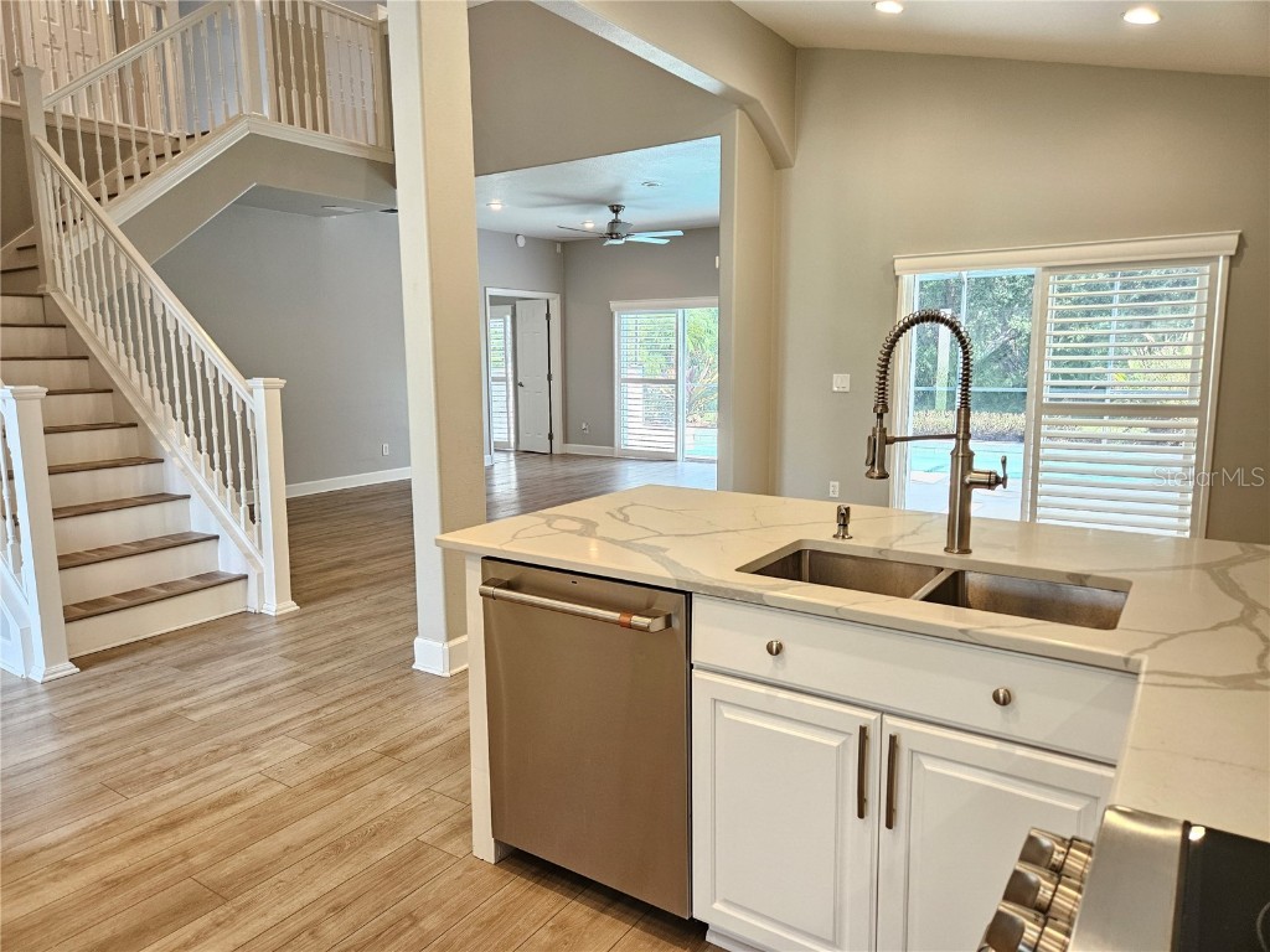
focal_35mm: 23
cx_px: 635
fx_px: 844
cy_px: 476
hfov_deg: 73.9
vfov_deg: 58.9
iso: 320
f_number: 1.8
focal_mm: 5.4
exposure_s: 1/120
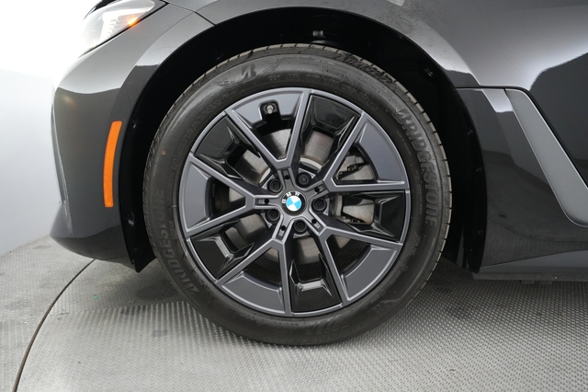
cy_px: 196
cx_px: 294
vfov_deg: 46.4
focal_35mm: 28
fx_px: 457
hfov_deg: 65.5
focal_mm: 28
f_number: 2.8
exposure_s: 1/160
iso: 8000
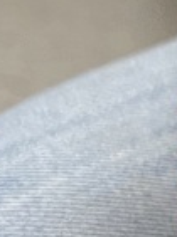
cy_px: 87
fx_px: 1246
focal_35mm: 182
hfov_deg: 7.5
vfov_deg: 10.9
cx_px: 435
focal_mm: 5.1
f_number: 1.6
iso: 400
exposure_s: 1/60
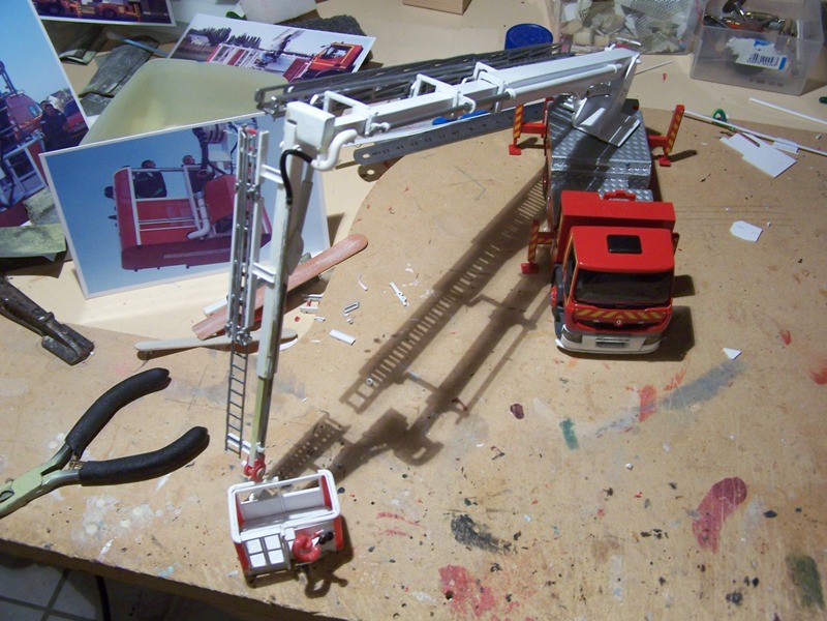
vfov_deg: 37.7
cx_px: 414
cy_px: 310
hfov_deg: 49.0
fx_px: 908
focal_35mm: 38
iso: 140
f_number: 2.8
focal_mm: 6.3
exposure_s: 1/30
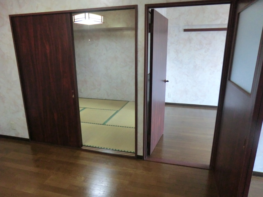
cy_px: 98
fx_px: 182
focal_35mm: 24
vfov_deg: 56.8
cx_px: 132
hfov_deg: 71.6
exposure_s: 1/60
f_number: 3.2
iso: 500
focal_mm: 4.3
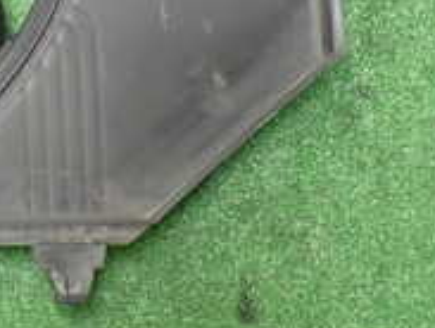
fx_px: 1813
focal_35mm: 144
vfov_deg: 10.1
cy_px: -116
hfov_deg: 12.9
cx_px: -226
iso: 500
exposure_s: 1/40
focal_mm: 7.84
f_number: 2.9
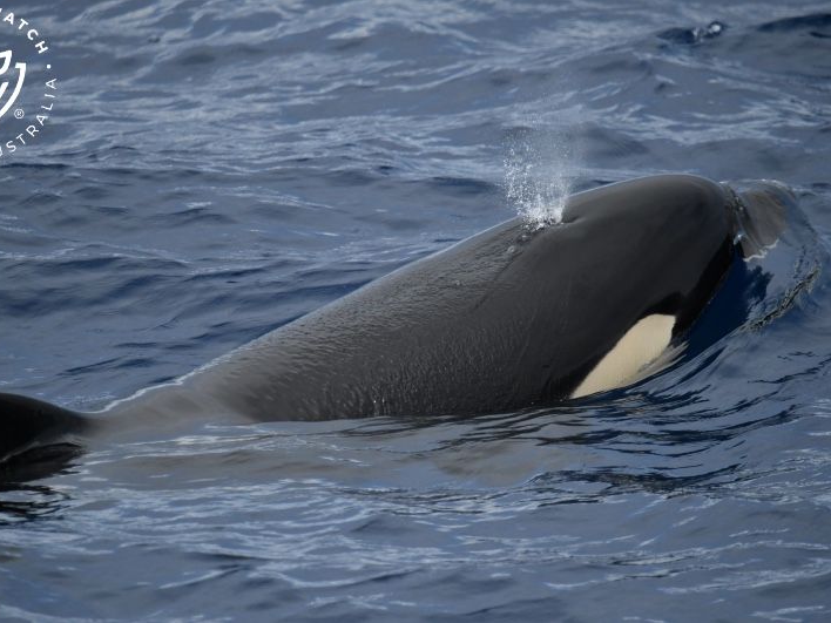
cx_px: 363
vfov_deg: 2.3
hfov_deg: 3.0
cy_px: 312
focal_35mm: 652
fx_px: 15652
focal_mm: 600
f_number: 6.3
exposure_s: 1/8000
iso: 1600
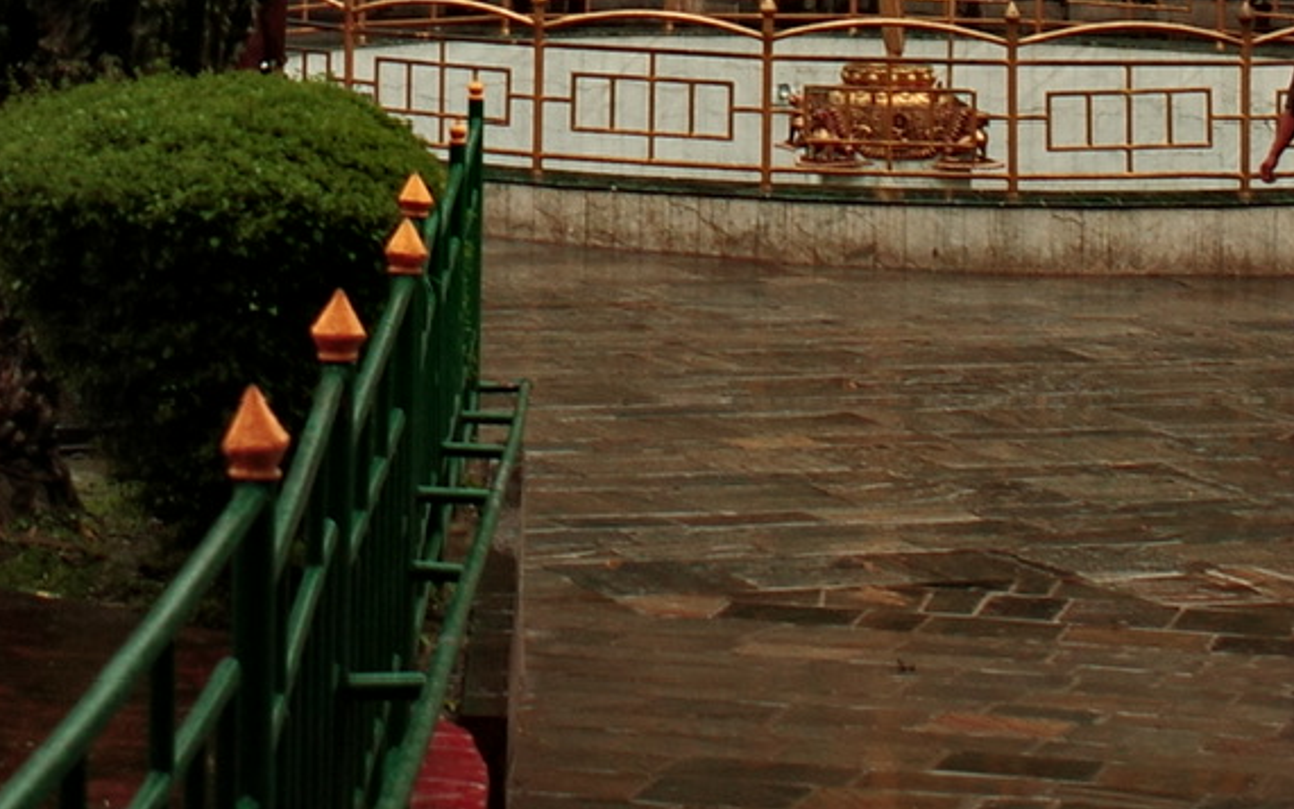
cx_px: 320
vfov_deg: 8.5
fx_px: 5079
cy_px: -913
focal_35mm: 144
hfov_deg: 14.5
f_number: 3.5
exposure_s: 1/160
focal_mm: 18.3
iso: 200
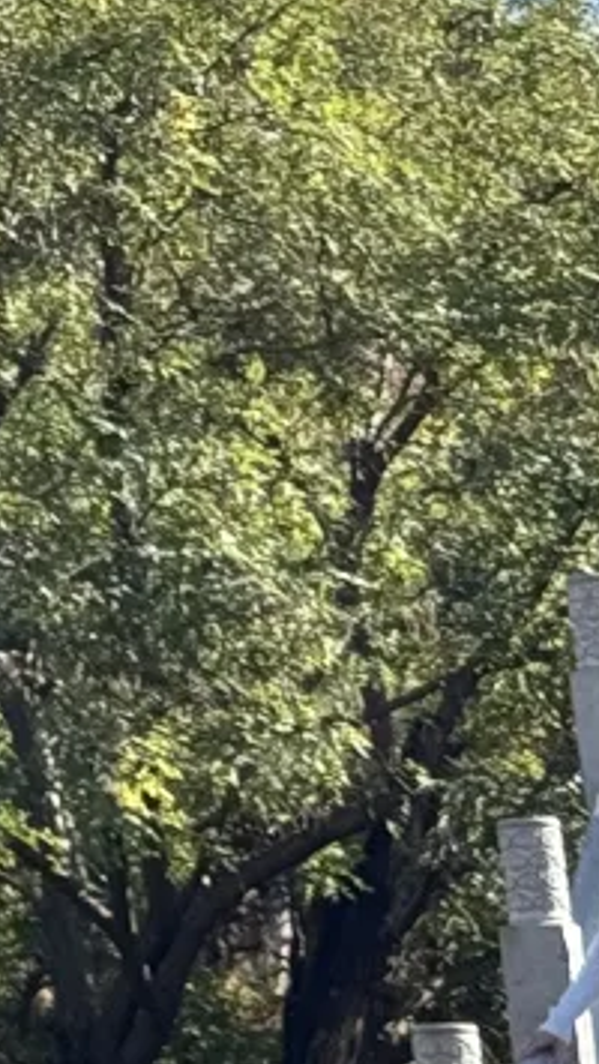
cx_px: -928
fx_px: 5979
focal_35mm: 212
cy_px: -830
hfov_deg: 5.5
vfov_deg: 9.7
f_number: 1.78
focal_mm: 6.76
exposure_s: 1/2331
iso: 64
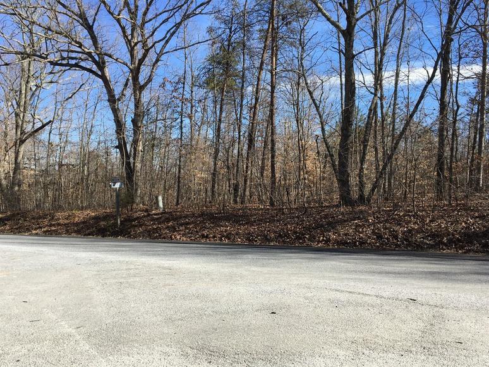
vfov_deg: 48.2
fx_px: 410
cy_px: 184
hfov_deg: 61.7
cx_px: 244
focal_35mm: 29
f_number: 2.2
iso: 25
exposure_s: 1/705
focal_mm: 4.15
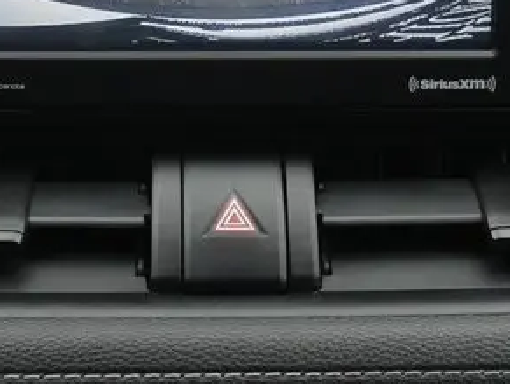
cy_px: -36
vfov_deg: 14.4
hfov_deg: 19.4
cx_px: 214
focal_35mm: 101
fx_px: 1490
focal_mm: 23
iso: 1000
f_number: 5.1
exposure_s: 1/60
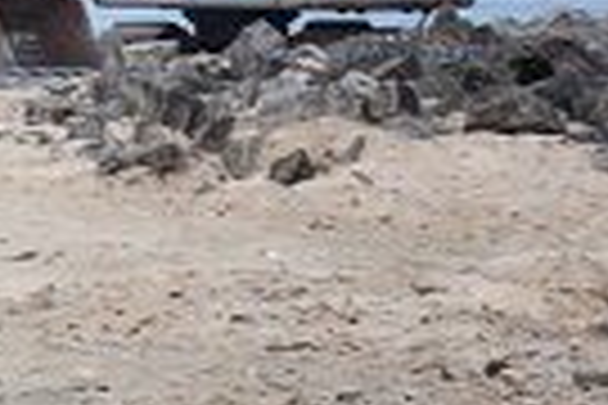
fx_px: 12621
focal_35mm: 747
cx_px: -599
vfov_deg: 1.8
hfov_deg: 2.7
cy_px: -52
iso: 220
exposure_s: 1/125
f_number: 5.6
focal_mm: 105
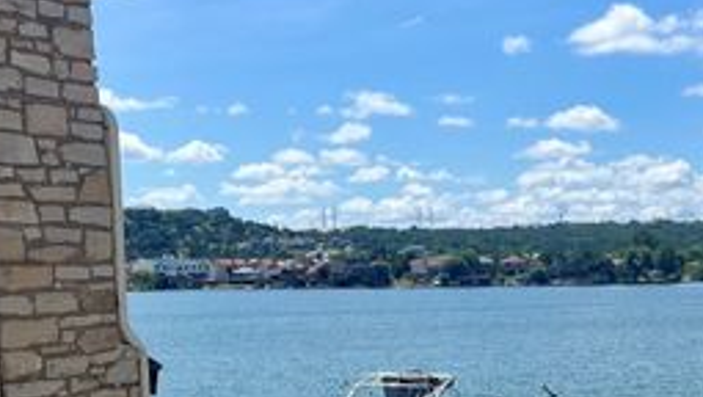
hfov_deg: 27.9
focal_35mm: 74
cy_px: 509
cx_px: 576
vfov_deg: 15.6
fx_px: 1381
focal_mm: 5.1
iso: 50
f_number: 1.6
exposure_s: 1/5848
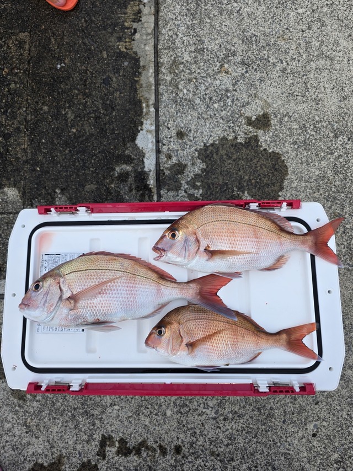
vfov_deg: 73.9
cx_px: 176
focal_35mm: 23
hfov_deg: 58.9
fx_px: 313
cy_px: 236
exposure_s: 1/1465
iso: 80
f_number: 1.7
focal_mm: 6.3
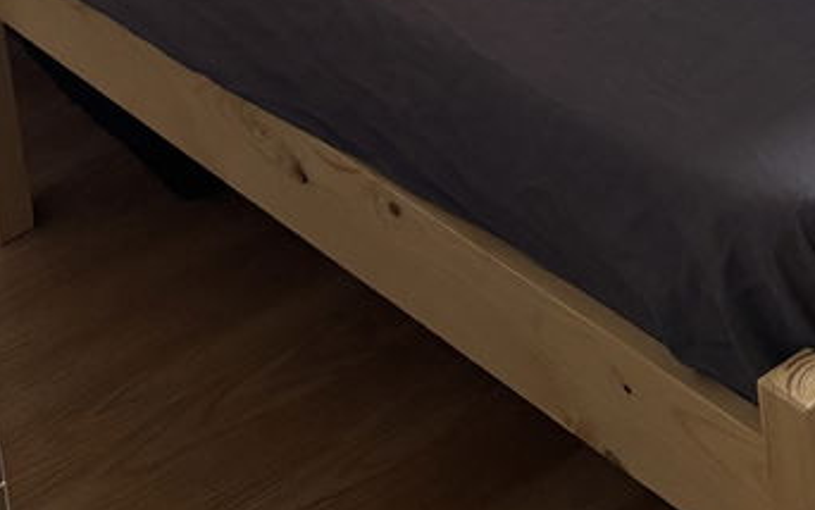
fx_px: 2866
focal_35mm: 129
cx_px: 529
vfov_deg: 8.9
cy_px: -836
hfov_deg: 16.2
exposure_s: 1/121
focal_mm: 5.96
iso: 125
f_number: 1.6
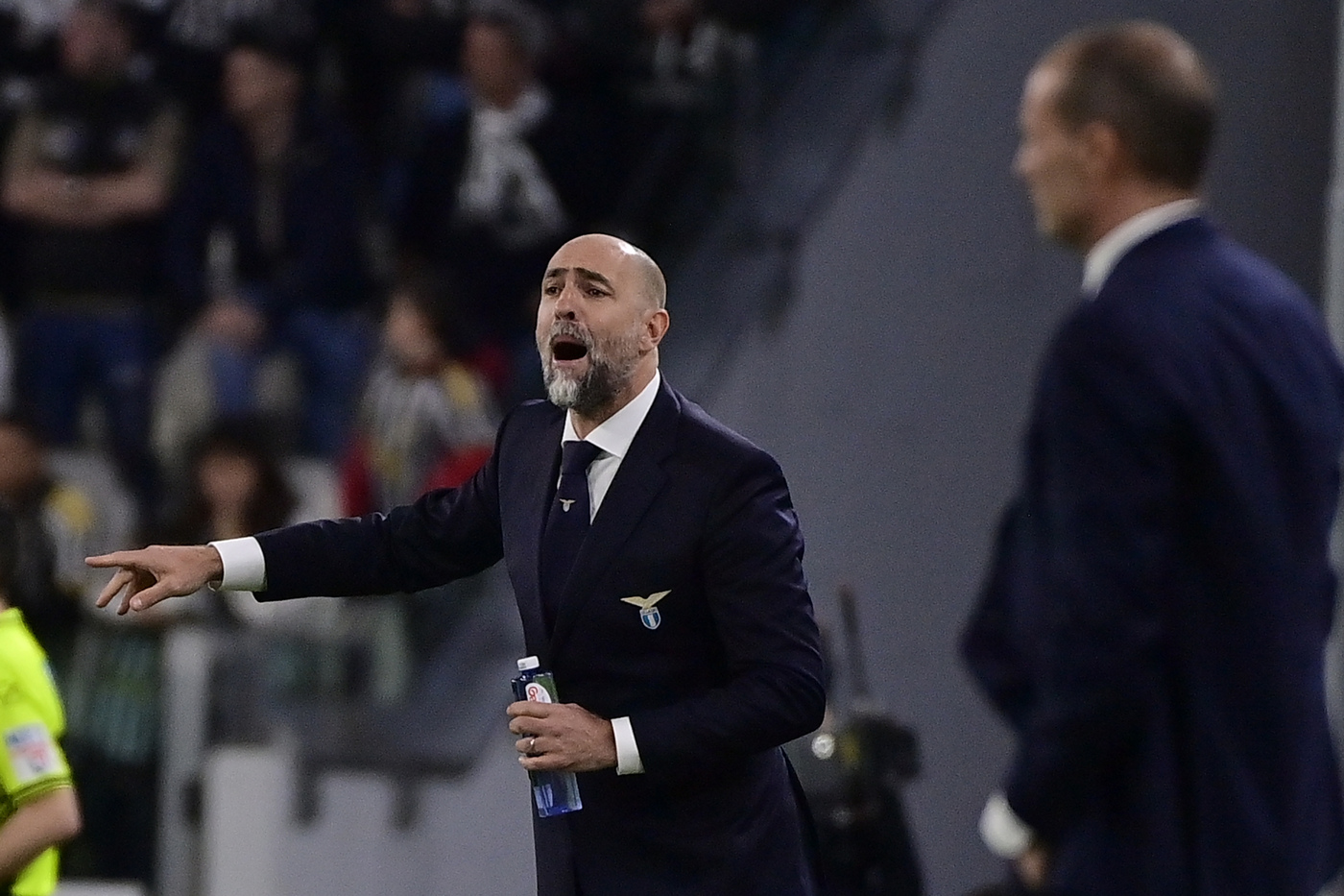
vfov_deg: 3.4
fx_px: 14931
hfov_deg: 5.2
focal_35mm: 400
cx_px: 672
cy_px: 448
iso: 2000
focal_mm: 400
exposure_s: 1/2000
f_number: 4
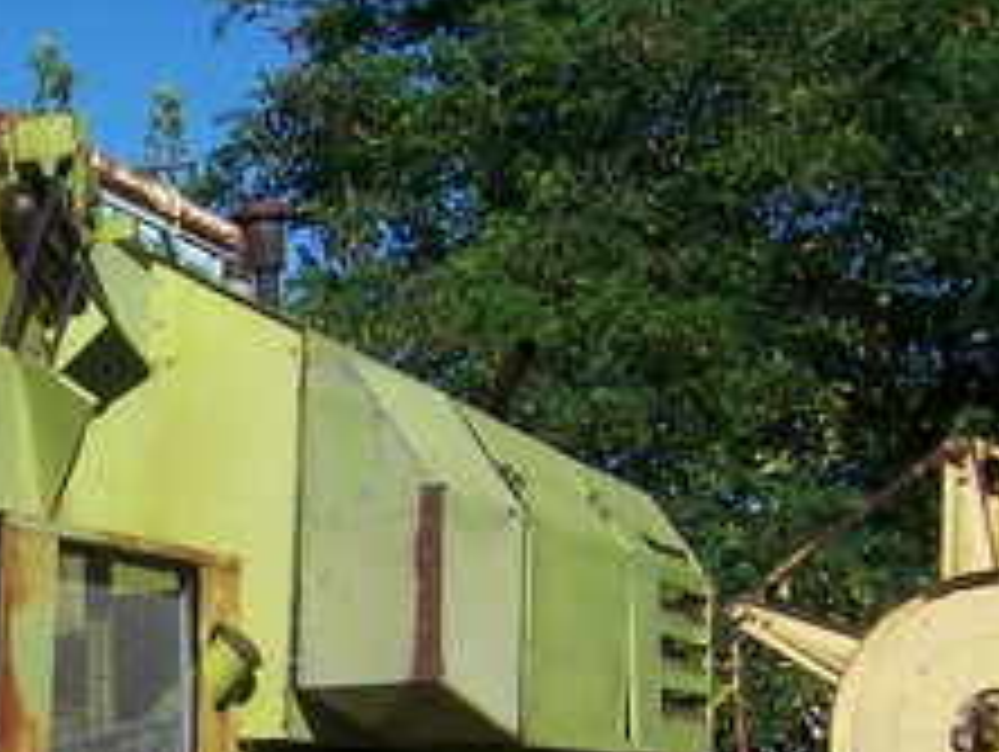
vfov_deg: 16.1
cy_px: 847
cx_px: -205
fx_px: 2571
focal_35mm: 89
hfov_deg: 20.5
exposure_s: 1/500
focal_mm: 5.6
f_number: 5.6
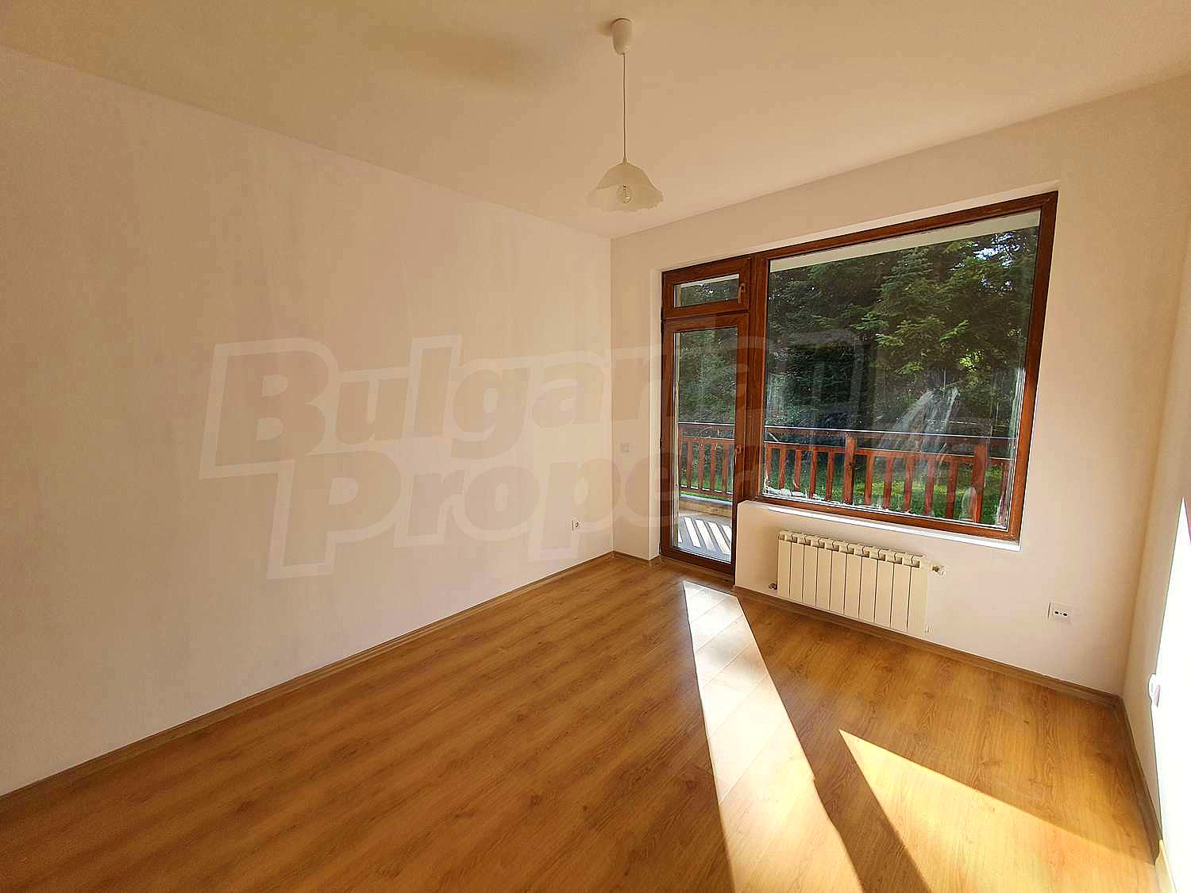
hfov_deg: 106.2
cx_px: 596
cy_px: 446
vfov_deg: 89.9
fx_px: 447
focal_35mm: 13
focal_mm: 1.8
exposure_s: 1/152
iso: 50
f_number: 2.2
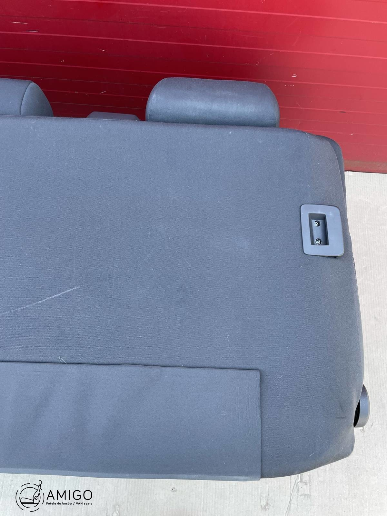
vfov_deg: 67.3
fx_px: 388
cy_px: 258
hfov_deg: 53.1
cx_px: 194
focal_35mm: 26
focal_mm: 4.2
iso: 64
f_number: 1.6
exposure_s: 1/121
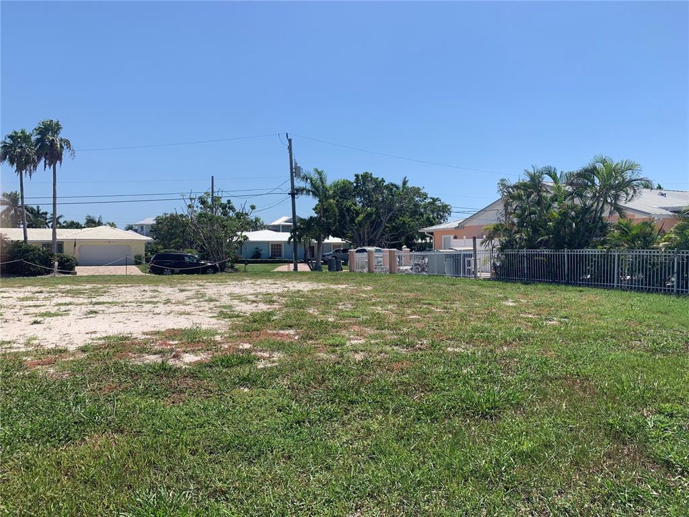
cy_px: 258
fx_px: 518
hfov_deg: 67.3
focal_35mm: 26
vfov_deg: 53.1
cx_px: 344
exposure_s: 1/3185
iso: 25
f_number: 1.8
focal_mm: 4.25
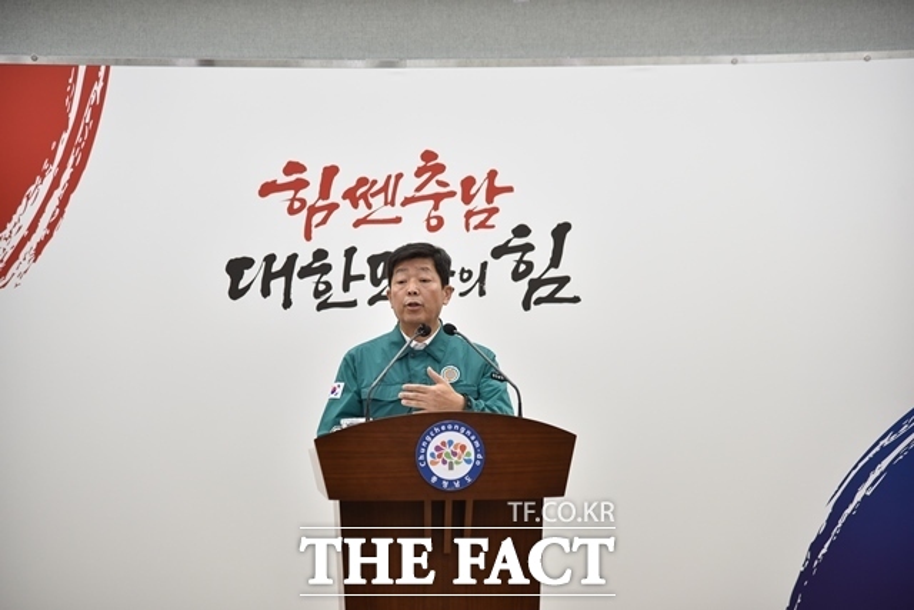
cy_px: 305
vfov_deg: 11.4
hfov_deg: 17.1
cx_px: 457
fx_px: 3047
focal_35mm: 120
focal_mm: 120
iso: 800
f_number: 4
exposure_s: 1/320
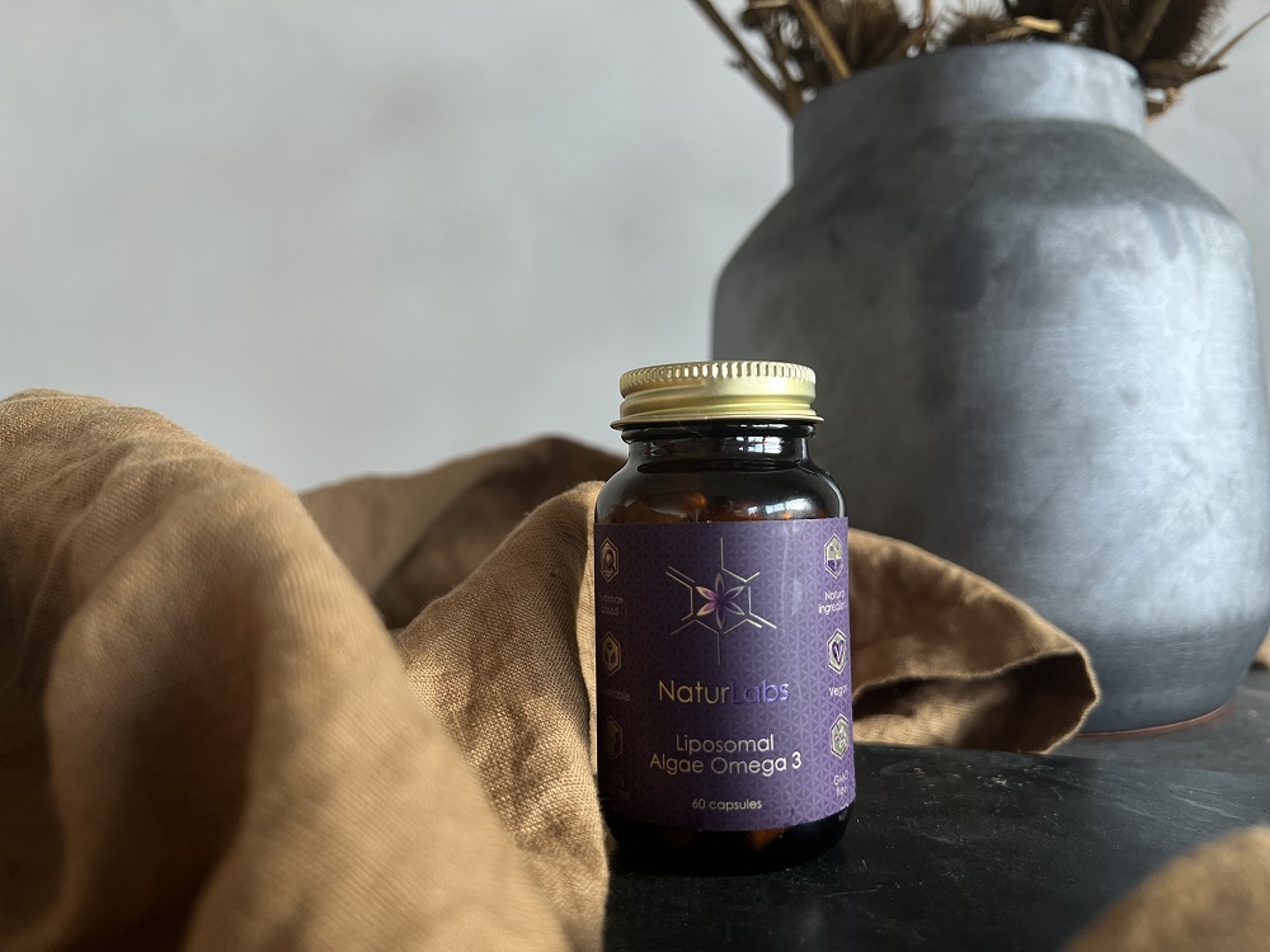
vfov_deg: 53.1
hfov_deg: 67.3
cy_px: 476
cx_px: 635
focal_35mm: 26
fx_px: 954
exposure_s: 1/60
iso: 200
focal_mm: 5.7
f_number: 1.5
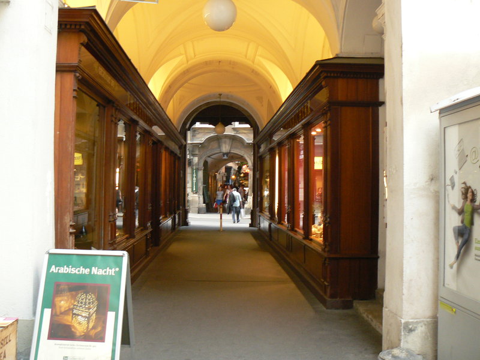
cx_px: 240
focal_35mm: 36
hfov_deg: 51.4
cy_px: 180
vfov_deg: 39.7
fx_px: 499
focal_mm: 6
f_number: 2.8
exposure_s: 1/30
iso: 200
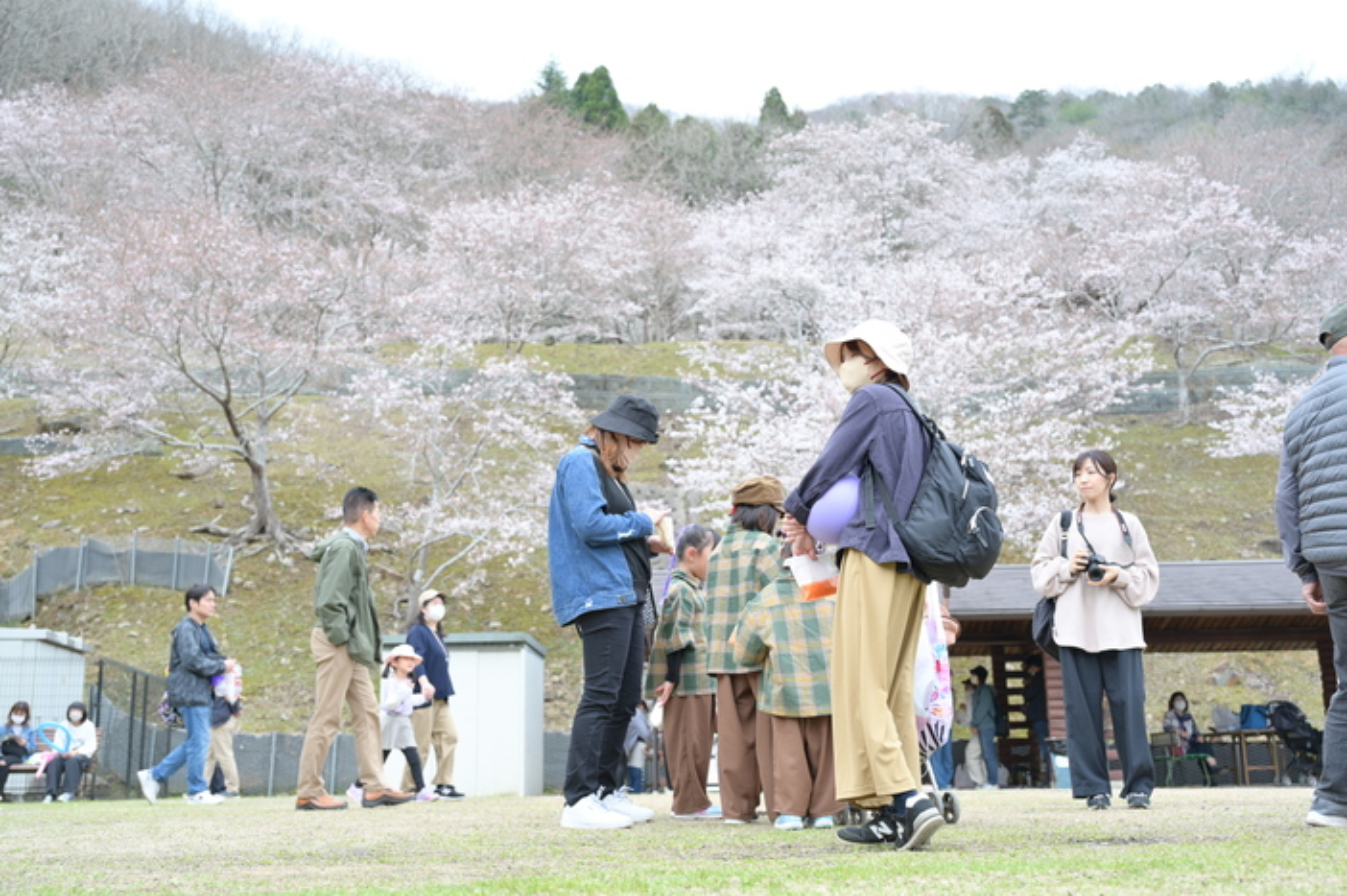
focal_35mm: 37
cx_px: 674
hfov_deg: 51.9
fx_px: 1383
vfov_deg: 35.9
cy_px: 448
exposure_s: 1/160
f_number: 4
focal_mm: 37
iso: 100
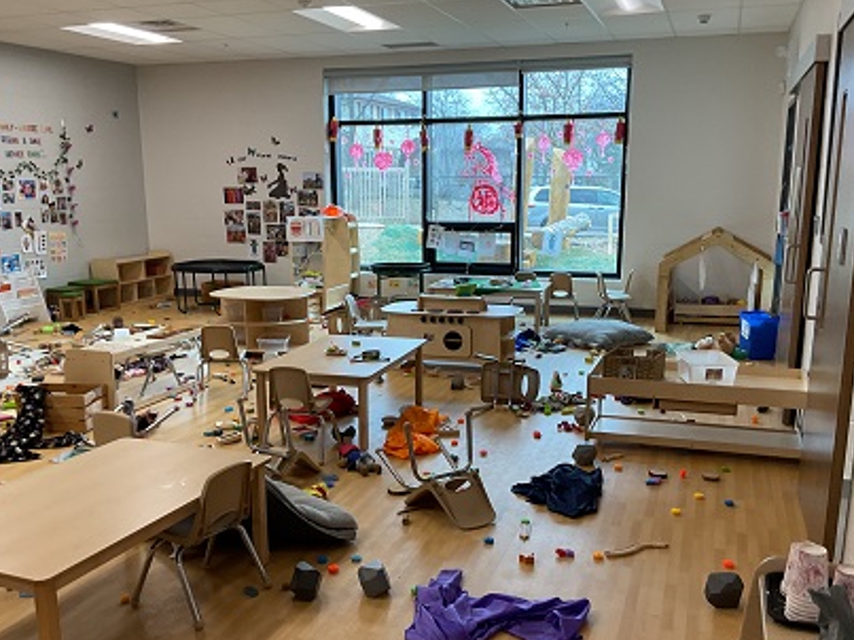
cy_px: 372
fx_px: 888
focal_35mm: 36
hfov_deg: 51.4
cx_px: 413
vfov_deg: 39.5
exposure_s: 1/60
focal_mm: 3
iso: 40
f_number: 1.8
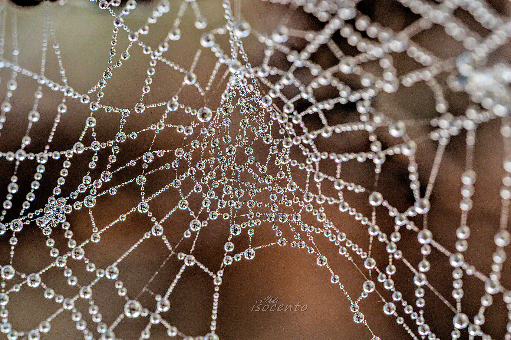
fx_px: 1489
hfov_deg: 19.5
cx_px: 256
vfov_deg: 13.0
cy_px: 170
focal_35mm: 105
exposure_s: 1/320
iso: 1000
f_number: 11
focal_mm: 105
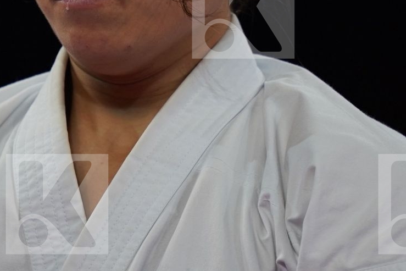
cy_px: 9
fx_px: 16479
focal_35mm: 1461
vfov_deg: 0.9
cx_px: 57
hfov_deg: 1.4
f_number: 2.8
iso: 400
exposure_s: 1/500
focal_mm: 400
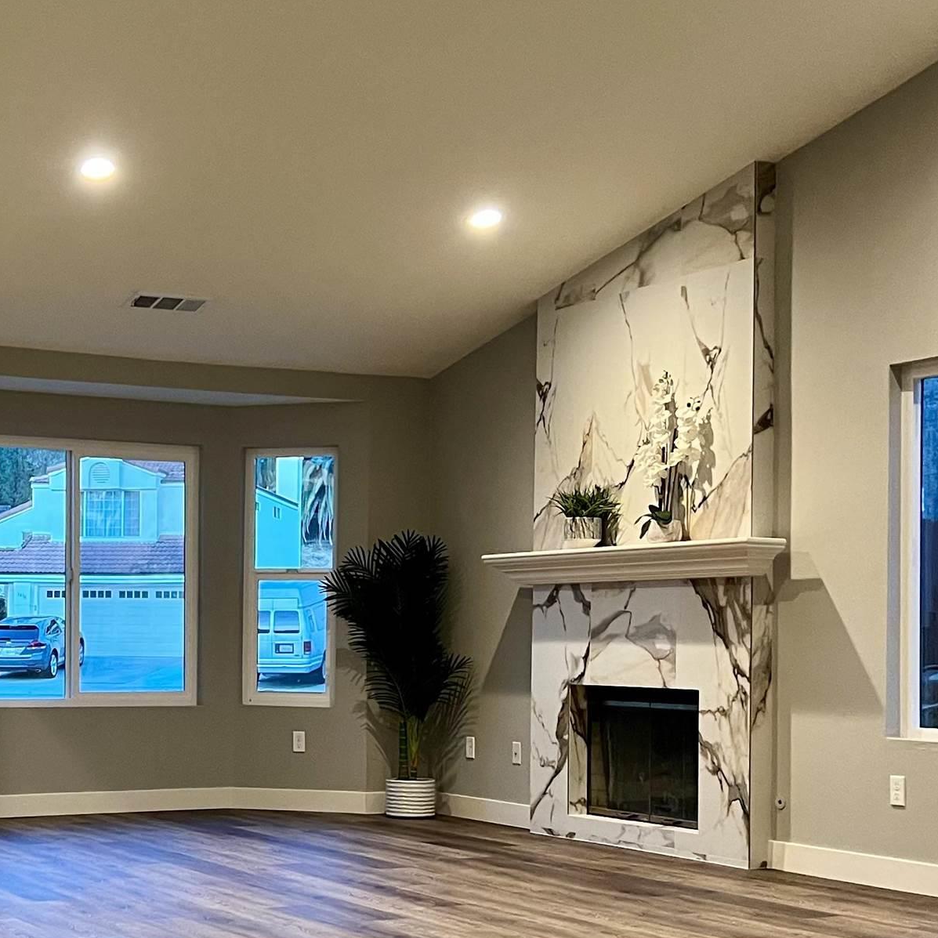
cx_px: 172
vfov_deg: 28.9
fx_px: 1809
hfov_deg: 28.4
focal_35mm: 59
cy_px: 598
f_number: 1.5
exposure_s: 1/60
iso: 320
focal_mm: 5.7
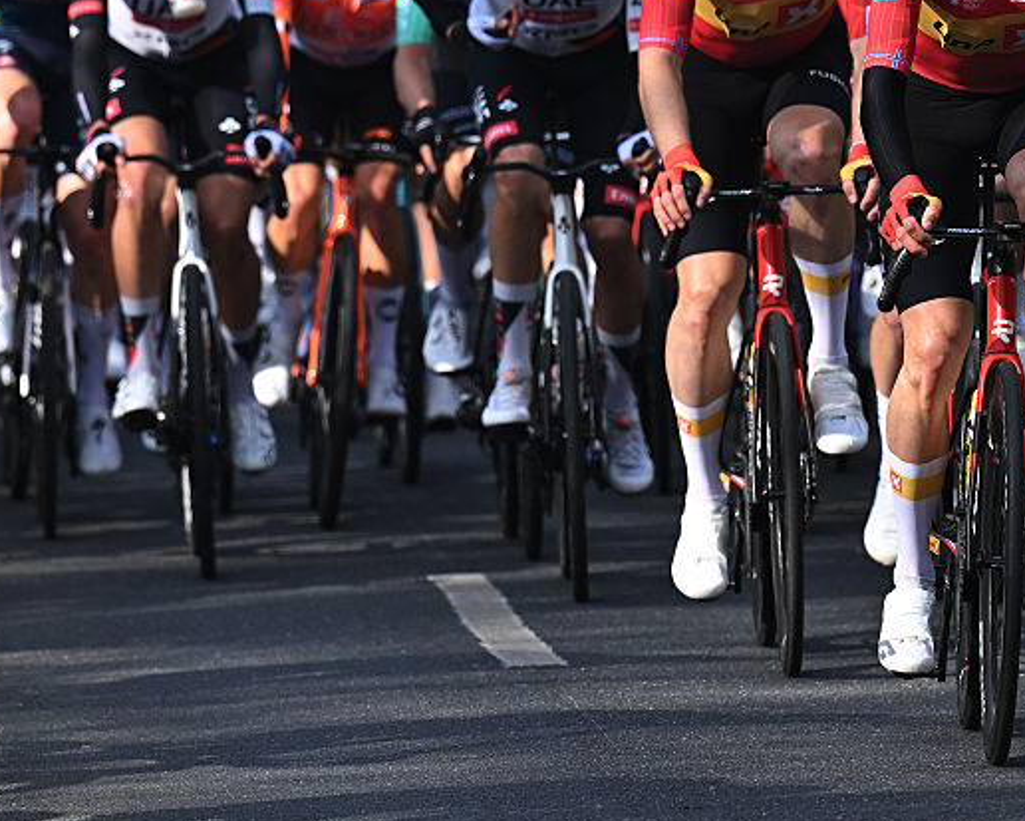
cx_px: 926
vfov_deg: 3.3
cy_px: 175
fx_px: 14412
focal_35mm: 475
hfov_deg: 4.1
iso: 500
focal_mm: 170
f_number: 3.5
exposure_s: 1/2000
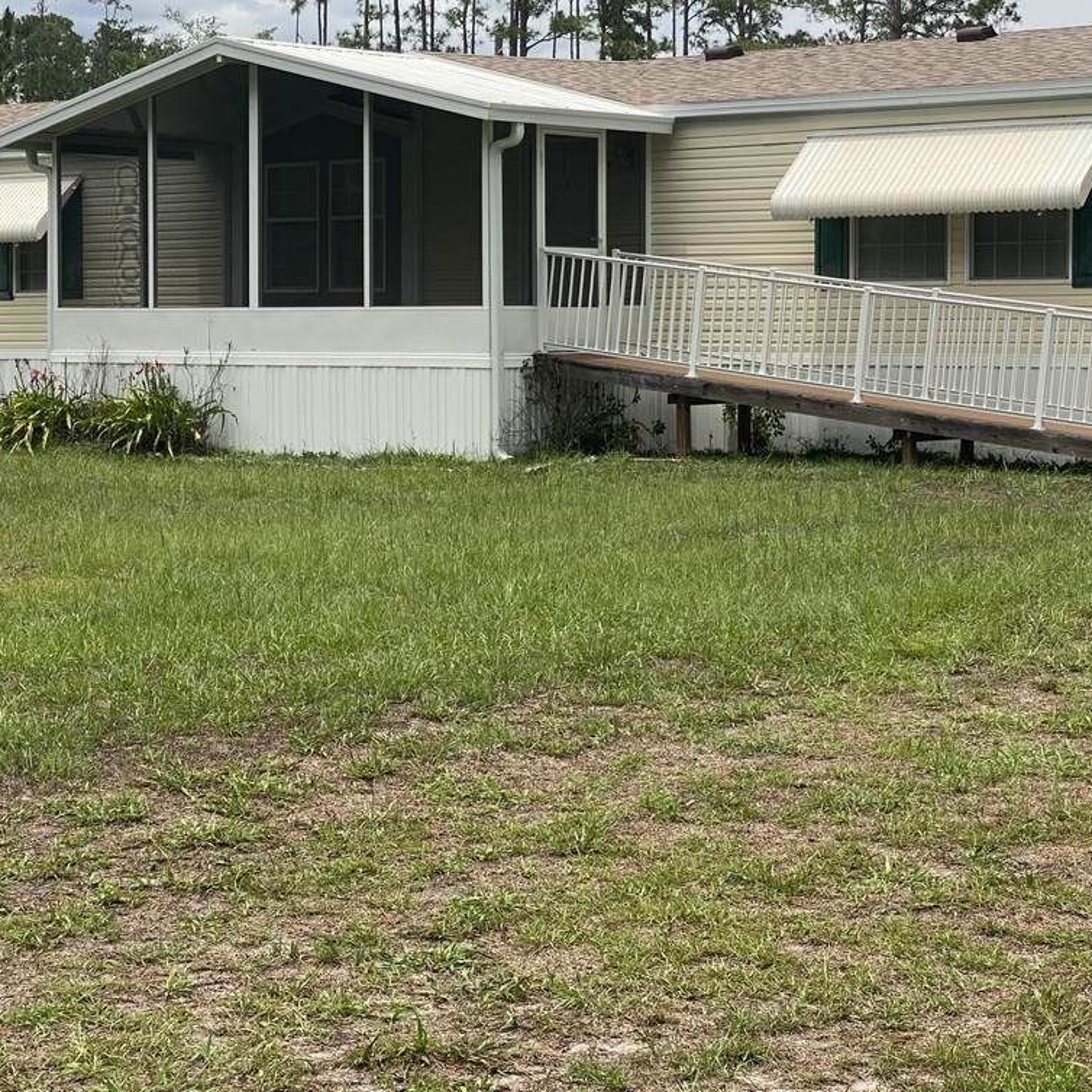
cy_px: 416
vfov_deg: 22.1
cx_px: 552
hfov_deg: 22.2
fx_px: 2784
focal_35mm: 78
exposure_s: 1/2398
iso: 20
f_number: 2
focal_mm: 6
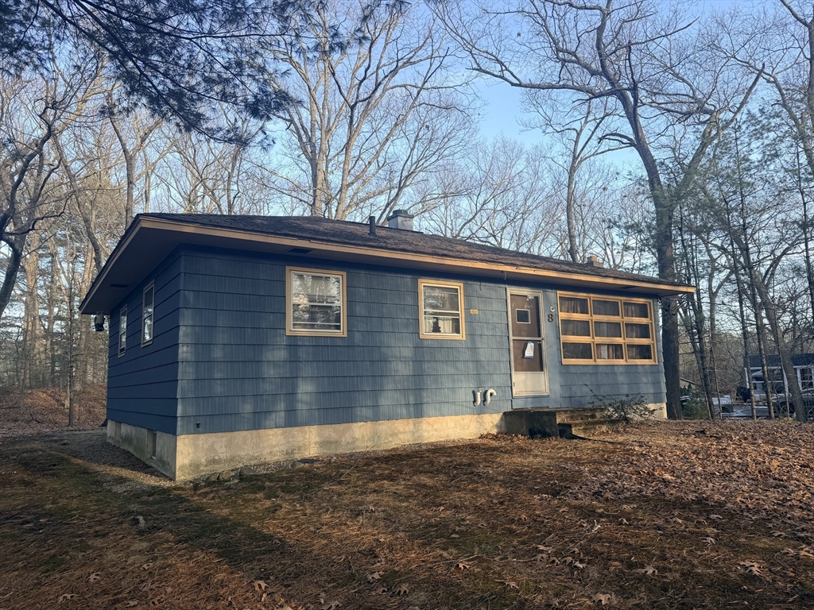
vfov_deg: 56.8
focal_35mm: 24
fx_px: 564
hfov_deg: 71.6
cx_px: 407
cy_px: 305
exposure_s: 1/683
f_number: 1.78
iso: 80
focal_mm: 6.76
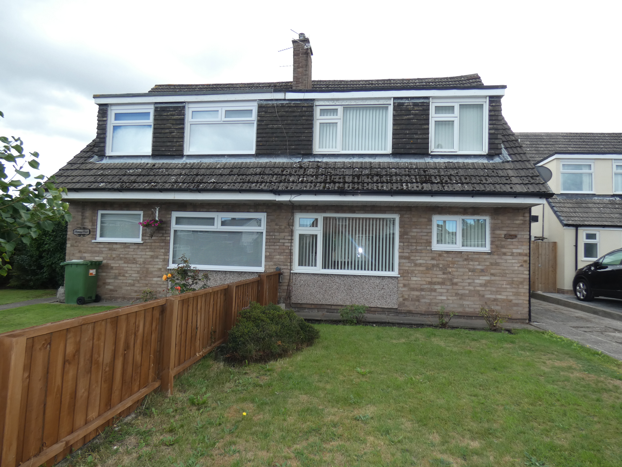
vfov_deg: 66.0
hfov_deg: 81.7
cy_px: 234
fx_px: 359
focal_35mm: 20
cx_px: 311
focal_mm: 3.6
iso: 80
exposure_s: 1/320
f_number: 2.8
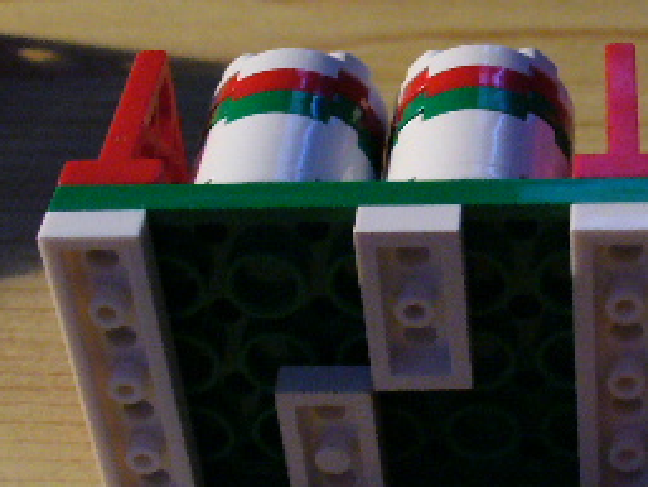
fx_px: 1723
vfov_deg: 16.1
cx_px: 701
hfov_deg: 20.4
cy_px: 192
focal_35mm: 92
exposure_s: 1/8
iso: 200
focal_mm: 6.1
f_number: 2.8
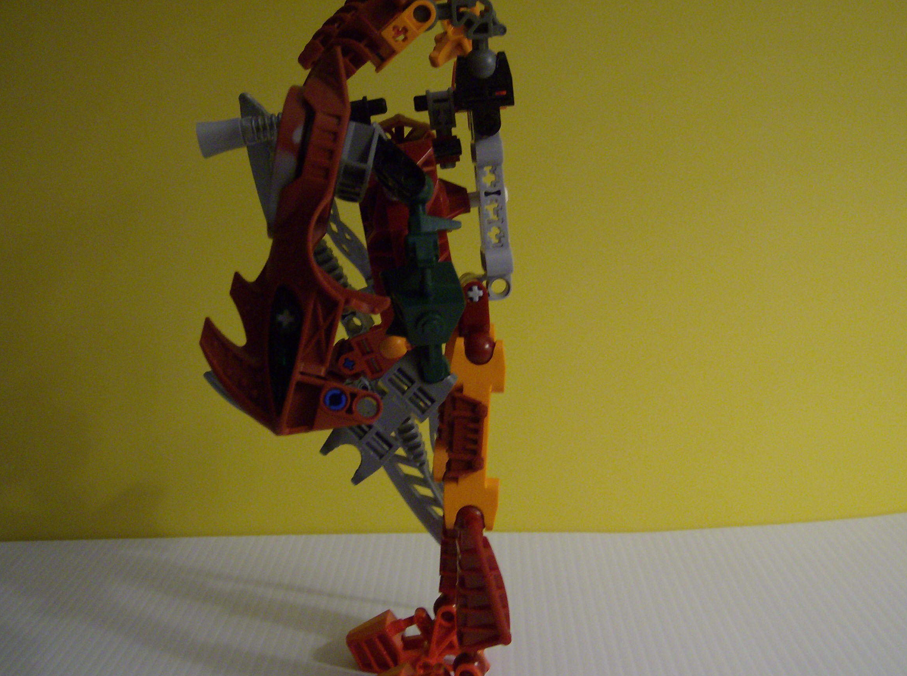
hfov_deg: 46.9
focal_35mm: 40
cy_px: 361
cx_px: 463
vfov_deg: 35.8
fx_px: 1046
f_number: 2.8
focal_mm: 6
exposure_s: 1/49.9
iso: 200
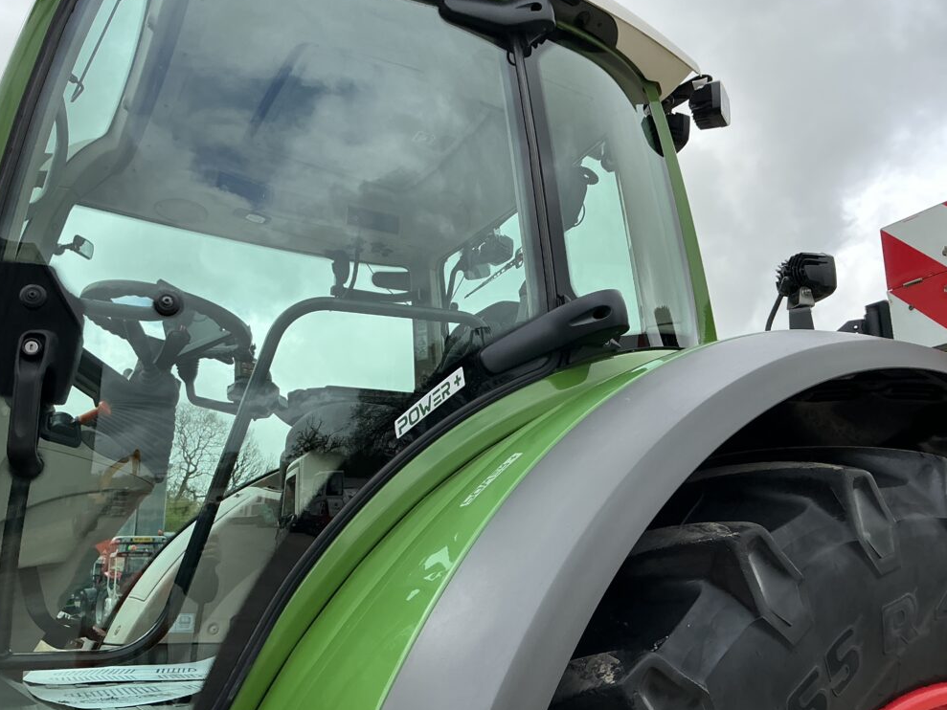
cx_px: 464
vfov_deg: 48.2
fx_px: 793
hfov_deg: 61.6
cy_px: 353
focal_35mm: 29
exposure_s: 1/691
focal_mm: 3
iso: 25
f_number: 1.8
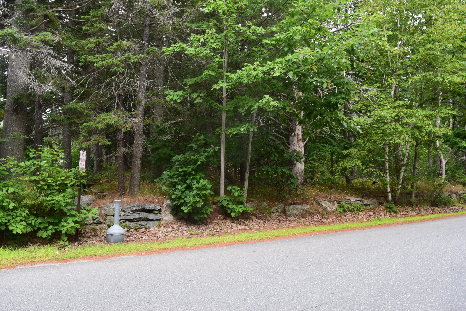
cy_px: 156
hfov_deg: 61.9
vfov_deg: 43.6
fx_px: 388
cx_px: 233
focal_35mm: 30
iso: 400
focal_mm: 20
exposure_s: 1/160
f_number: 9
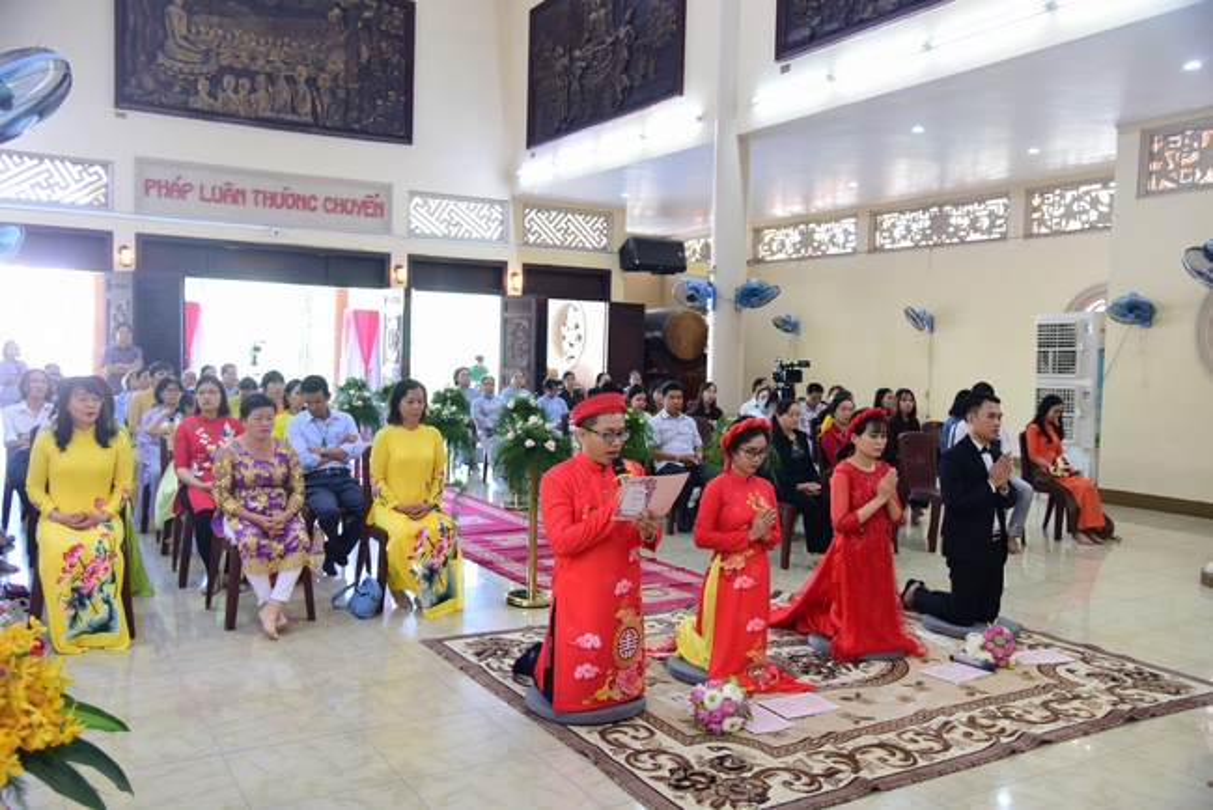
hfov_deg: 61.9
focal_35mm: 30
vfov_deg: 43.6
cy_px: 405
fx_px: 1011
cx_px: 606
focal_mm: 30
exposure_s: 1/50
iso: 1000
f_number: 4
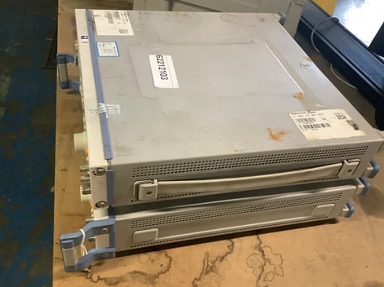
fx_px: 366
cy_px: 142
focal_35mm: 33
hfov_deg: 55.4
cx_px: 194
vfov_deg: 42.9
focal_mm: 3.3
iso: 250
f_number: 2.4
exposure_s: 1/50
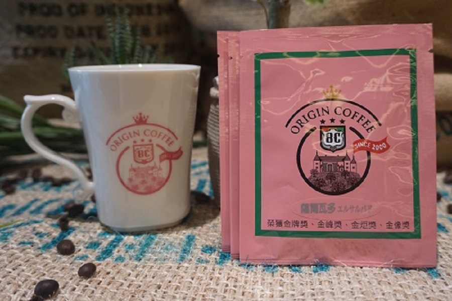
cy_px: 150
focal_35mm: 32
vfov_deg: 41.7
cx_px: 226
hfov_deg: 59.5
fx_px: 395
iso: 1000
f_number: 4
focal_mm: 21
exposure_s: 1/160
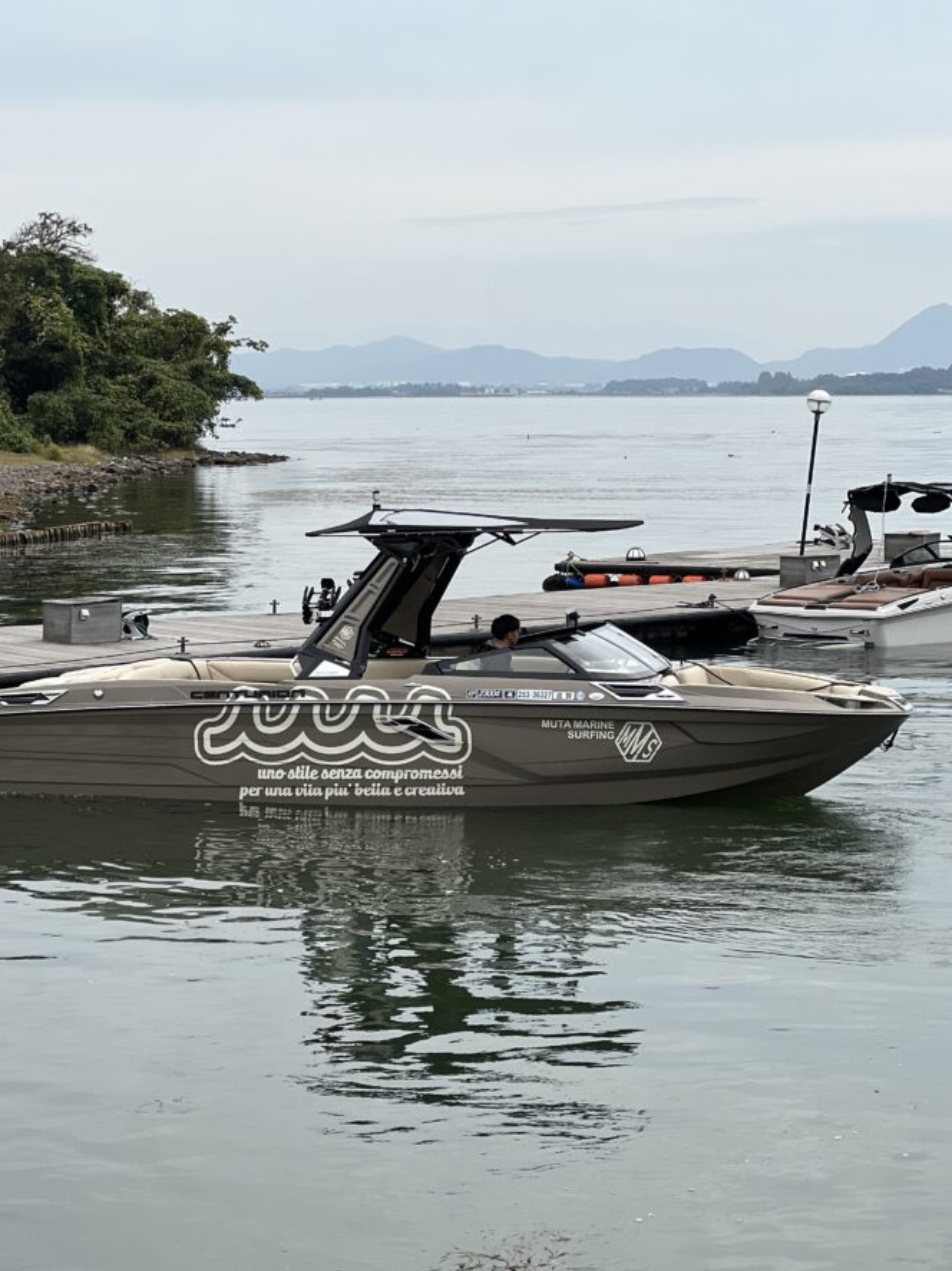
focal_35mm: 89
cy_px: 656
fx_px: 3265
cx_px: 439
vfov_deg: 22.0
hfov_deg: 16.6
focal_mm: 9
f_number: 2.8
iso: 32
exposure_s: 1/394
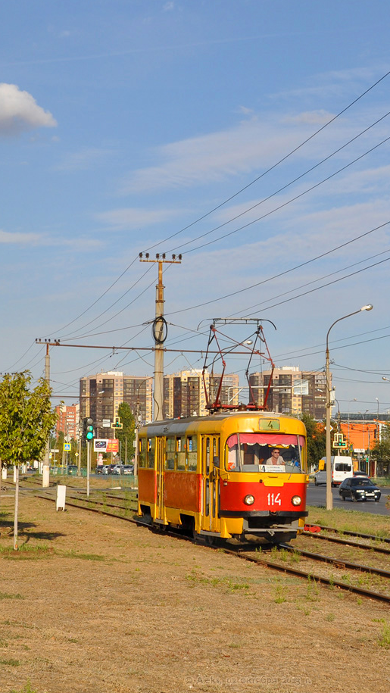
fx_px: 1323
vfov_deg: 29.3
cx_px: 248
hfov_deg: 16.7
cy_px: 347
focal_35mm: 72
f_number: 8
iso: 200
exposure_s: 1/500
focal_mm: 30
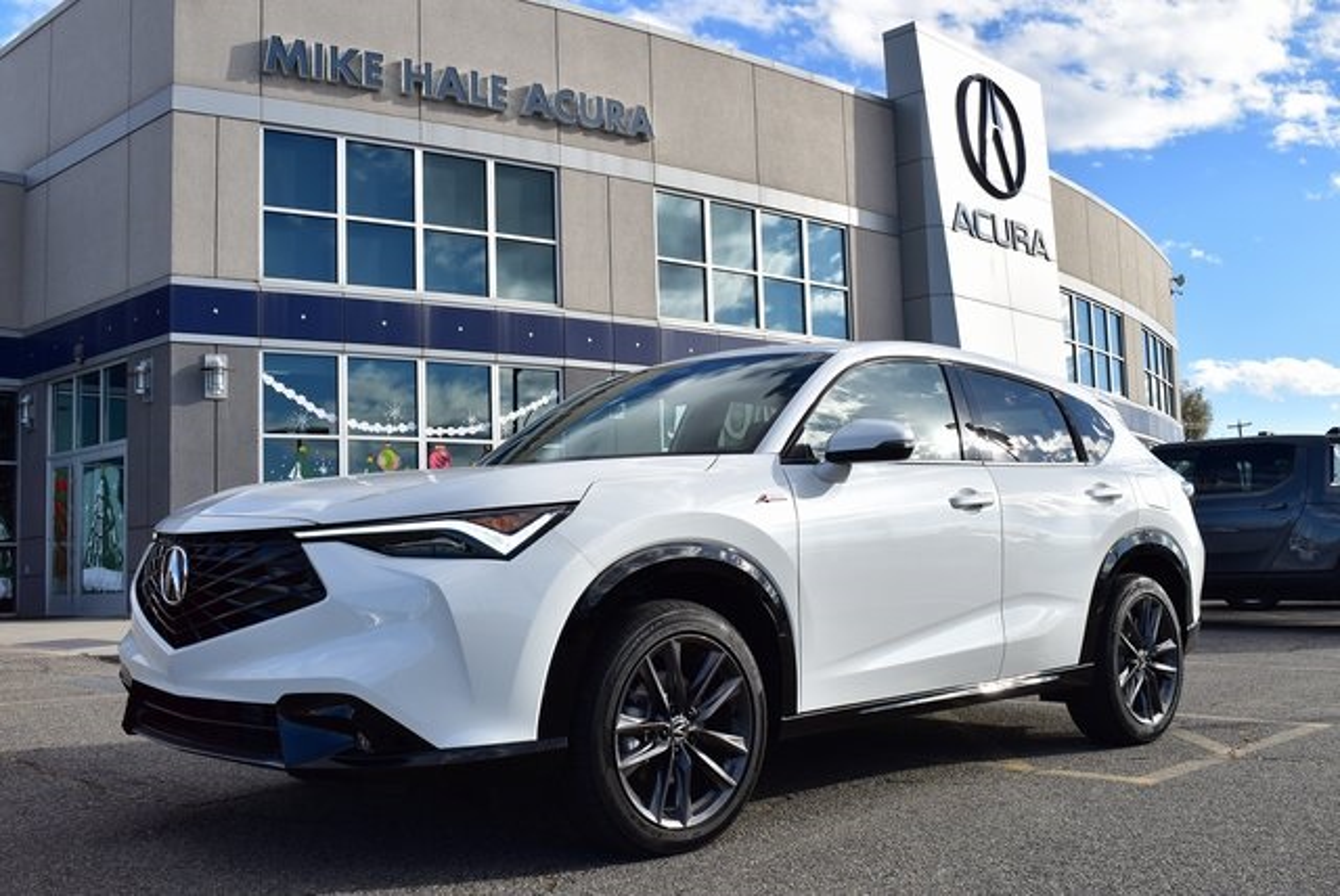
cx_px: 670
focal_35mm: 36
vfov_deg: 36.9
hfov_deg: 53.1
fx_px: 1341
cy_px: 448
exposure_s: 1/320
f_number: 9
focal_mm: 24
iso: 100
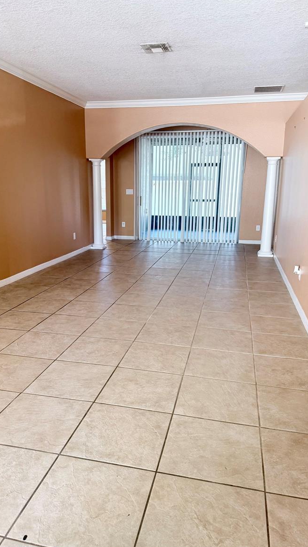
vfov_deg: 69.8
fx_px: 392
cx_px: 140
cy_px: 279
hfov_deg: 42.9
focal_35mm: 27
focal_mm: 6.76
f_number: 1.78
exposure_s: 1/71
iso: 200
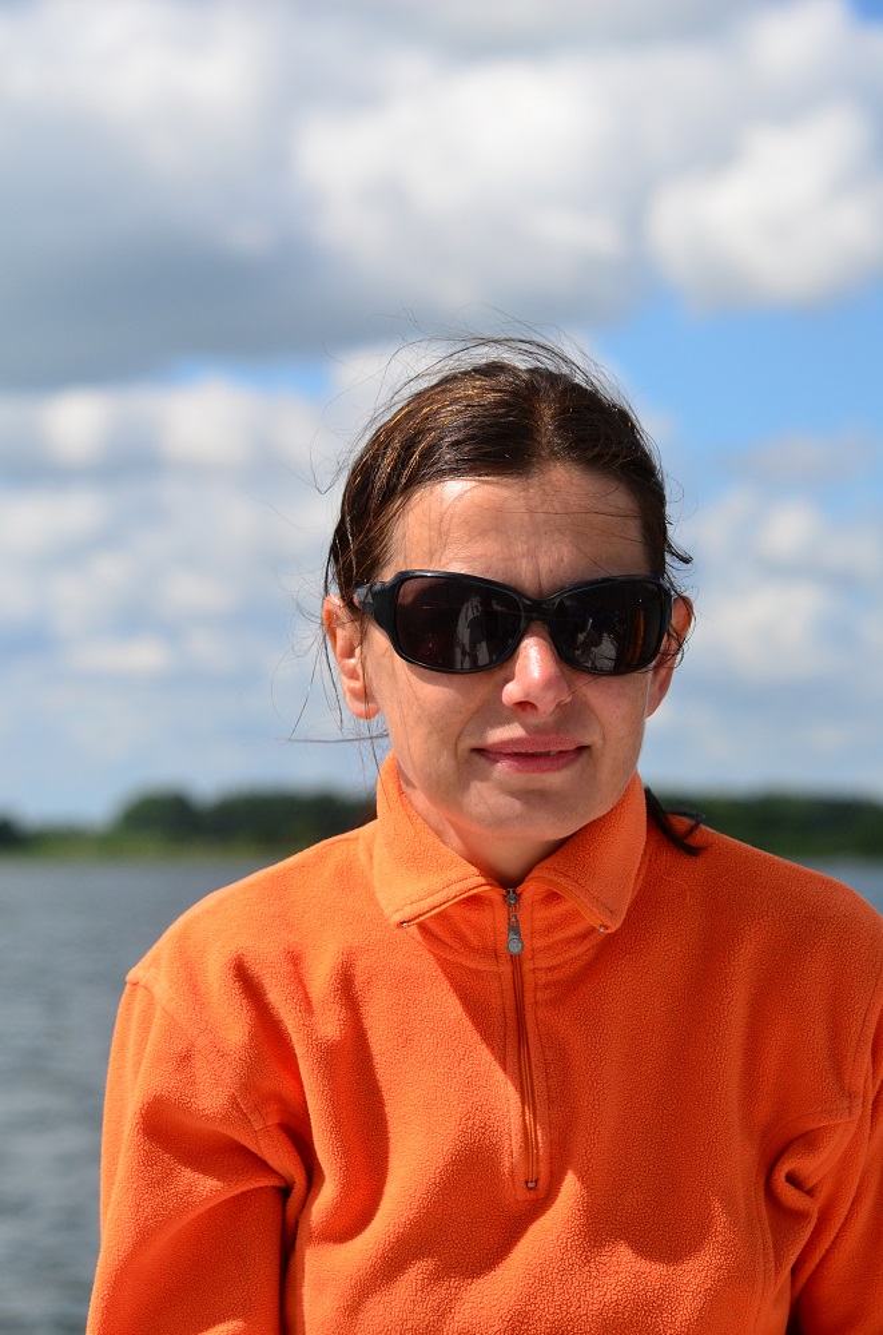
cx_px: 442
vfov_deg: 19.5
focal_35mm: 105
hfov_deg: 13.0
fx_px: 3883
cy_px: 668
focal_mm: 70
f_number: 5
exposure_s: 1/5000
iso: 640
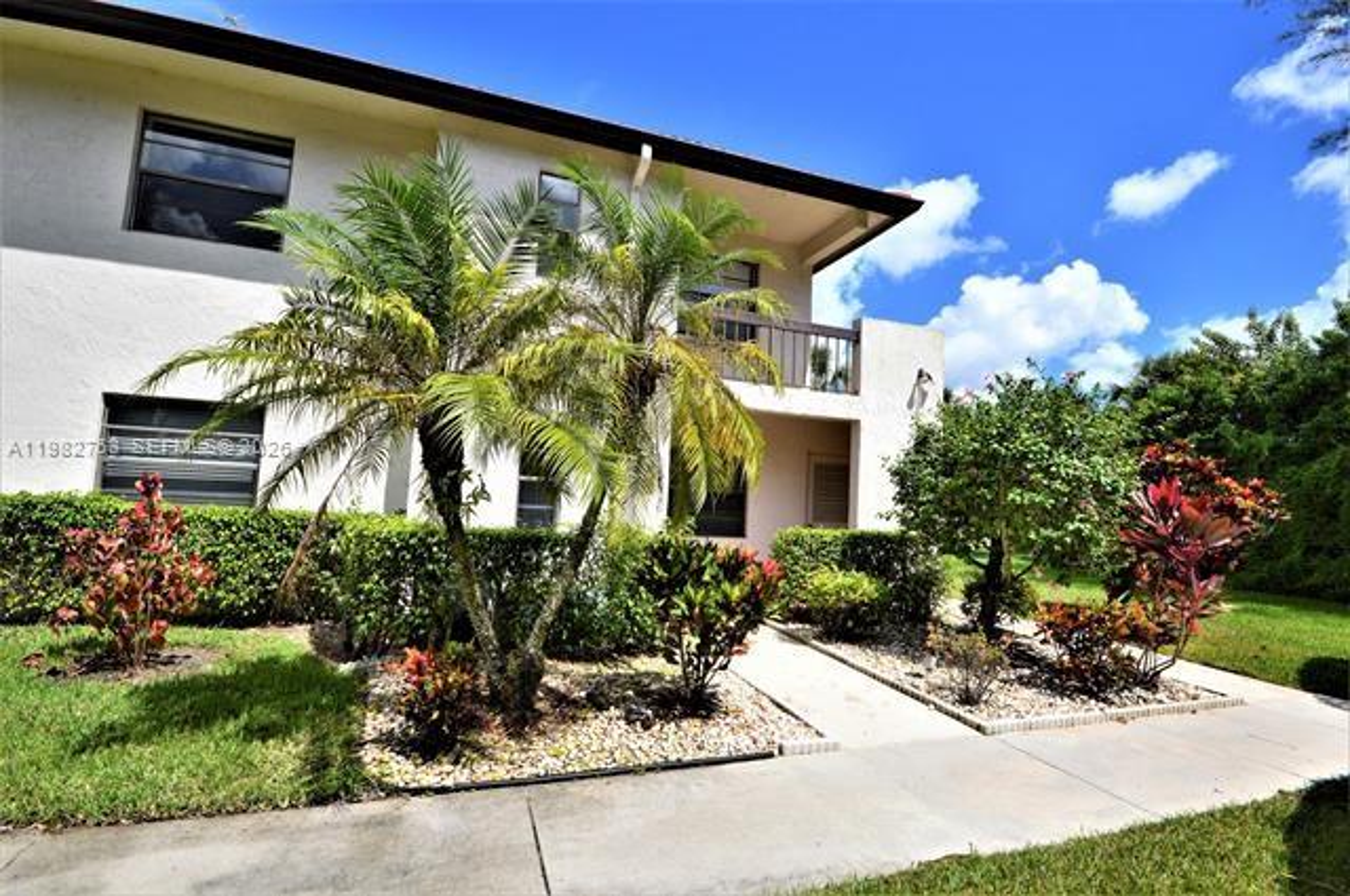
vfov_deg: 77.2
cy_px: 448
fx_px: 562
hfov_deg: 100.5
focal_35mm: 15
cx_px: 675
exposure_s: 1/500
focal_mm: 10
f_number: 11
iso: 360
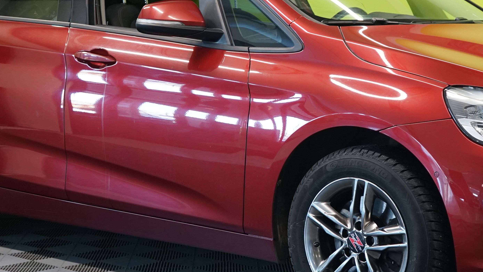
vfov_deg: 13.7
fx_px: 1127
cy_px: 90
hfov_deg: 24.1
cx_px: 291
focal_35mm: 88
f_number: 4.5
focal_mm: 39
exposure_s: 1/30
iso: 1250
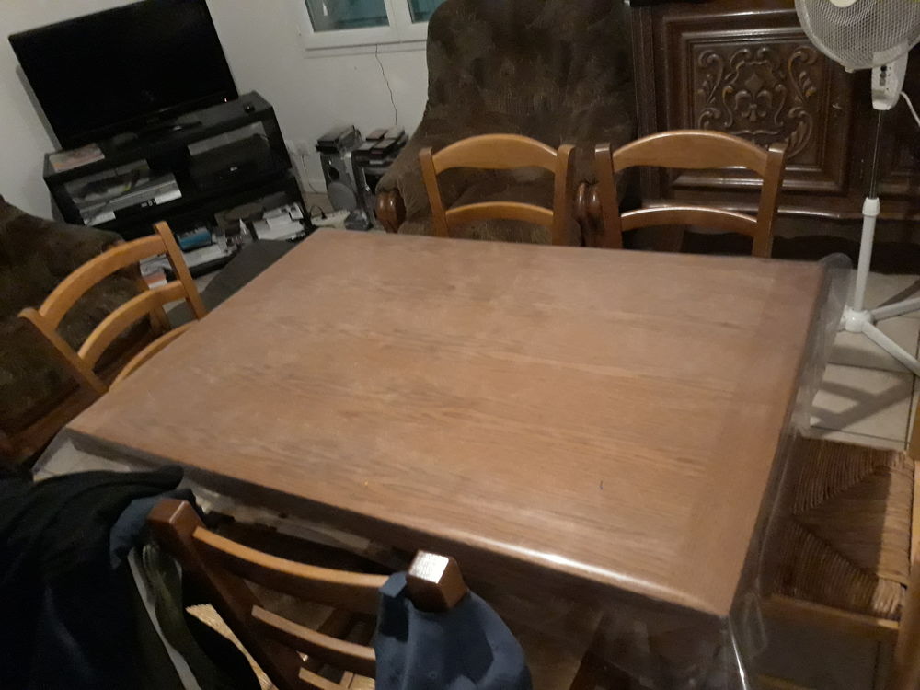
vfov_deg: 51.4
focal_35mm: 27
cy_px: 345
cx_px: 460
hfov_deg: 65.3
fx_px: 718
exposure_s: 1/17
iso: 800
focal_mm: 3.71
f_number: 1.7
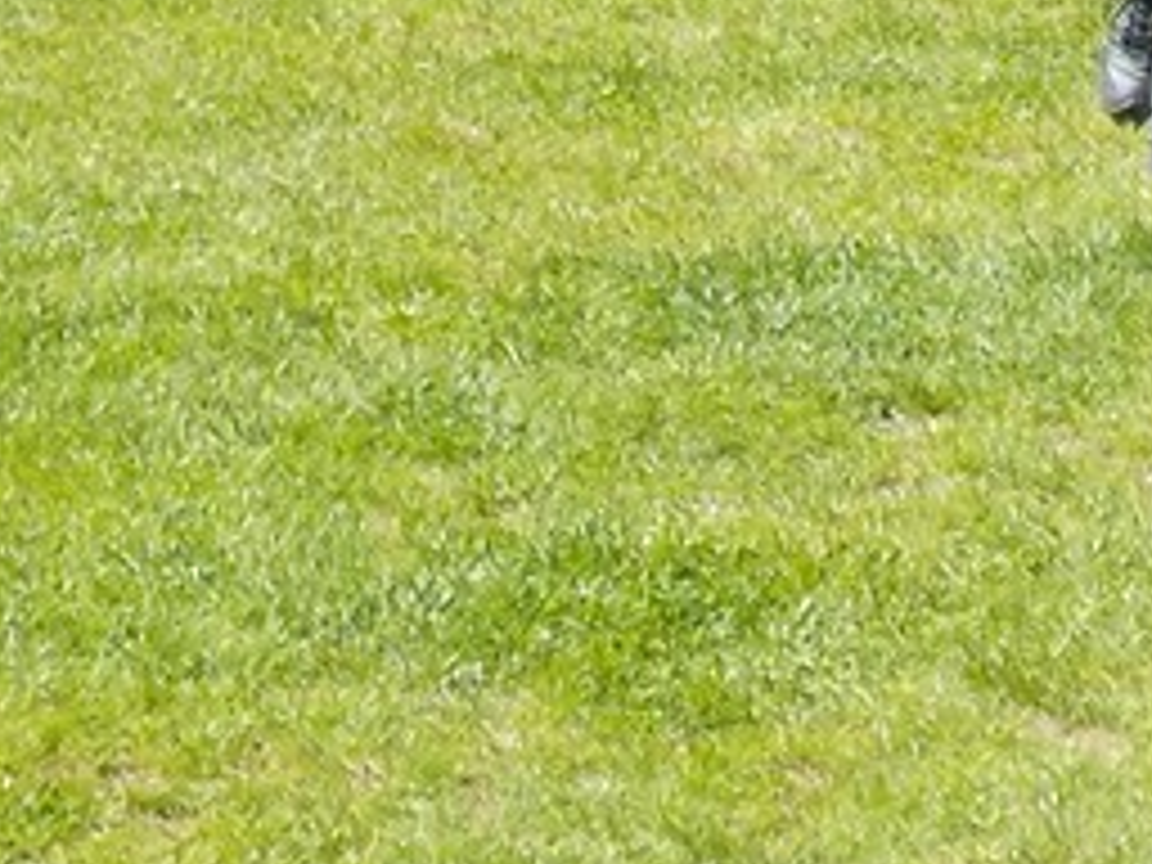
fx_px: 5058
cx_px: 1440
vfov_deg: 9.3
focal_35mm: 152
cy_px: -666
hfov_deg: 12.6
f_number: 3.7
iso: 125
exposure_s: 1/500
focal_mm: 5.2
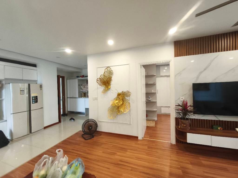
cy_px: 89
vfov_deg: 81.7
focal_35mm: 15
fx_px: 103
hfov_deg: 98.2
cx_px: 119
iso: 320
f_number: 2.2
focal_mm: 1.91
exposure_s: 1/33.3
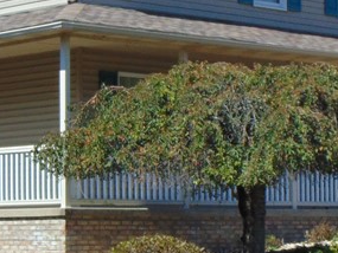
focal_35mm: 151
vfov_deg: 9.8
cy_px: 166
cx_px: 151
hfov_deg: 13.1
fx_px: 1475
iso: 80
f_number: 8.7
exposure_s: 1/160
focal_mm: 7.6
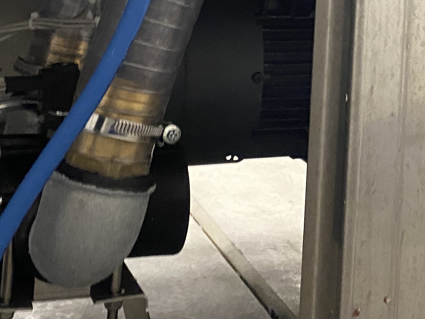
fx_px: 945
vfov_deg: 18.4
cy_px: -31
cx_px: 309
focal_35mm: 77
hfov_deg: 25.1
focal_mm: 4.25
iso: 640
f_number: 1.8
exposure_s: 1/25
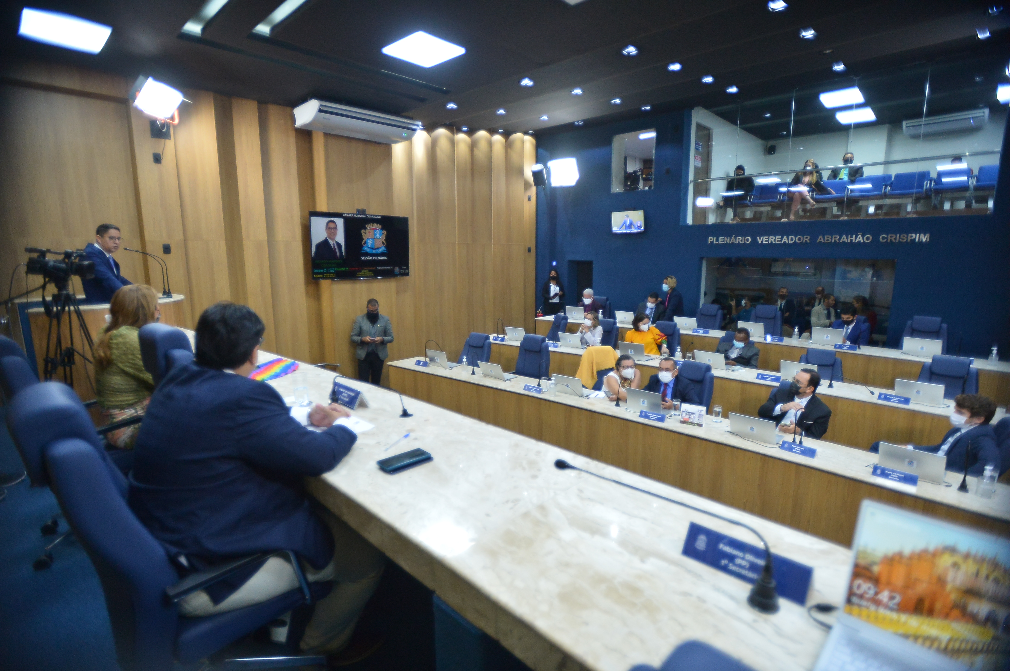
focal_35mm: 17
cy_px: 336
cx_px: 505
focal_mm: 17
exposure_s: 1/800
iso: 3200
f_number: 2.8
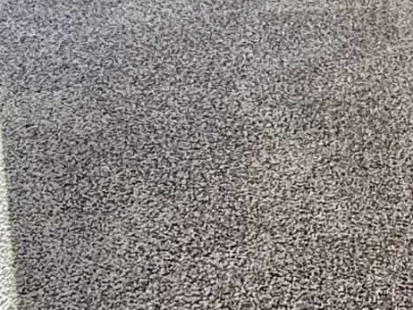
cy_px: -302
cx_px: 476
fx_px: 1110
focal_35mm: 93
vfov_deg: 13.7
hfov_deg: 20.0
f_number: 2.2
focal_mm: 2.22
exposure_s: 1/101
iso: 80
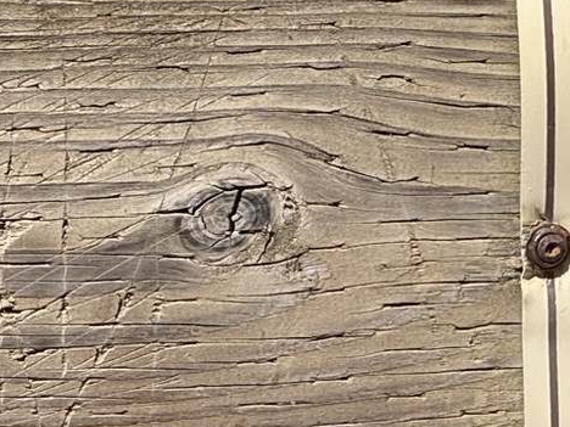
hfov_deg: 3.8
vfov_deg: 2.8
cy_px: 221
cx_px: 950
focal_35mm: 525
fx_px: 8645
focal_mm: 15.66
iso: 50
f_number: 2.8
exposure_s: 1/2024
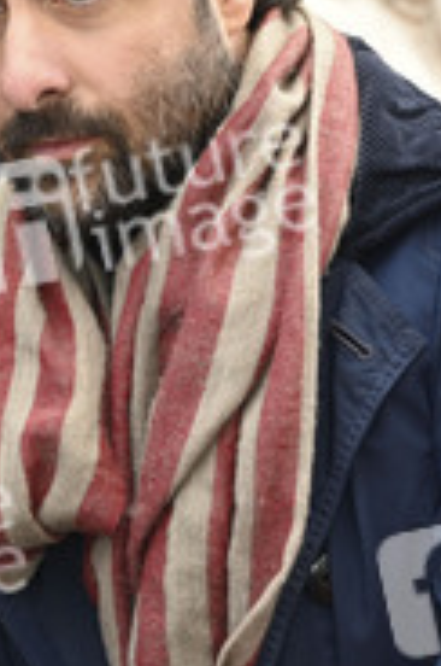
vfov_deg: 20.4
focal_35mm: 100
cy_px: 391
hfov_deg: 13.6
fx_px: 1844
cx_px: 235
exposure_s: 1/160
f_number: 2.8
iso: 200
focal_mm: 46
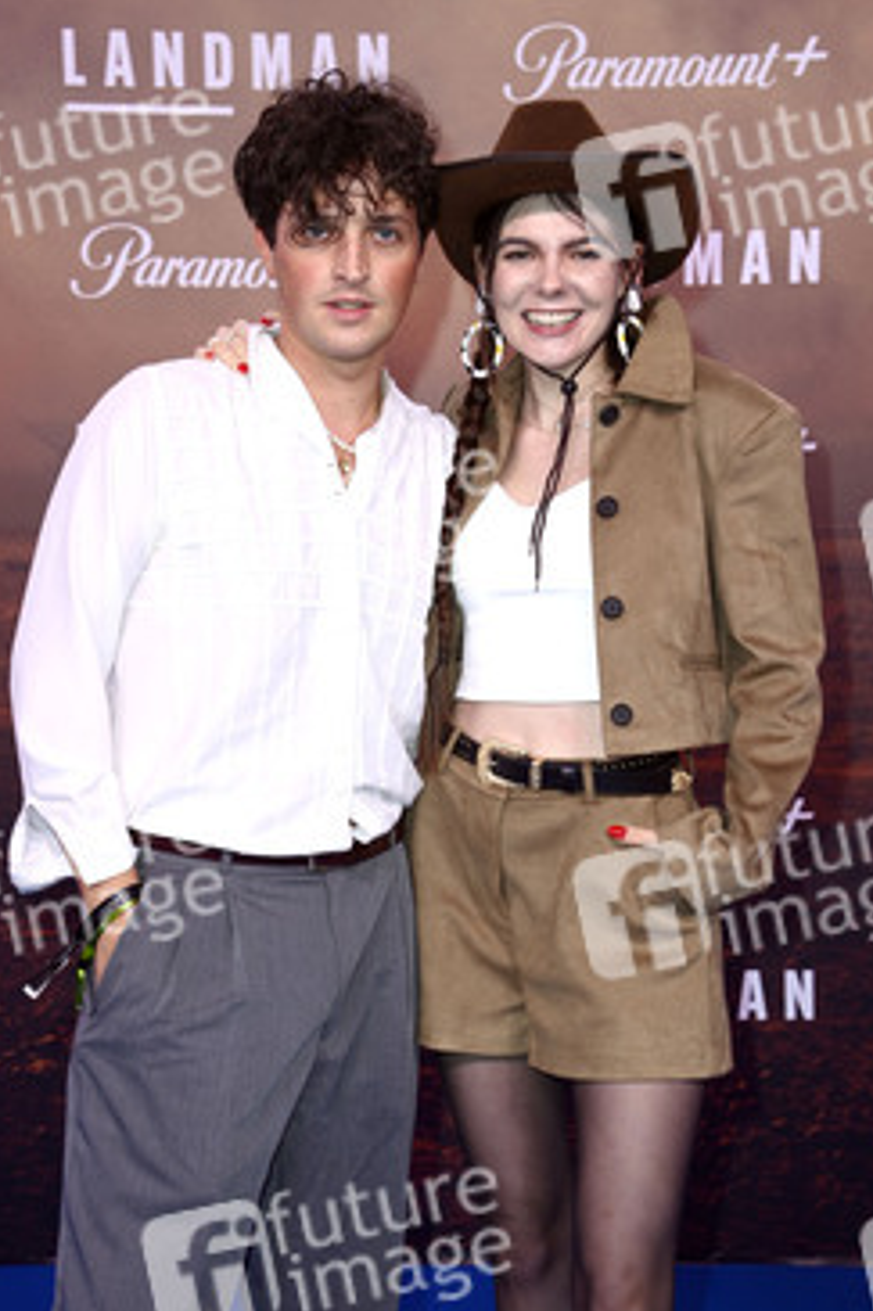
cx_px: 431
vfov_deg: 29.7
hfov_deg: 20.0
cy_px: 715
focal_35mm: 68
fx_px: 2476
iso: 640
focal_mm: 62
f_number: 5.6
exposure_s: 1/250
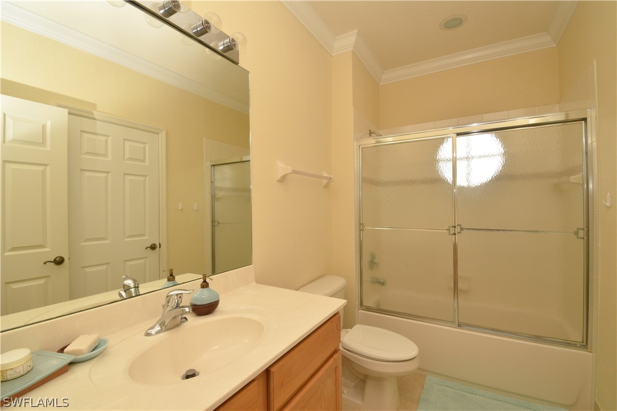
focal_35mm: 15
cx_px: 308
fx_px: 257
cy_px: 206
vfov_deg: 77.3
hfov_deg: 100.4
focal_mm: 10
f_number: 20
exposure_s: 1/60
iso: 250
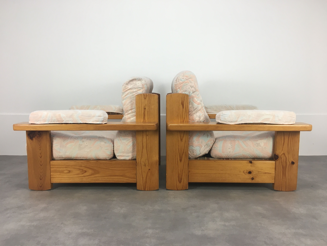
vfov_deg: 48.2
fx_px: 274
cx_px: 164
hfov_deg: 61.7
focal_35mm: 29
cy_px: 123
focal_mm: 4.15
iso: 40
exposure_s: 1/33
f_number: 2.2
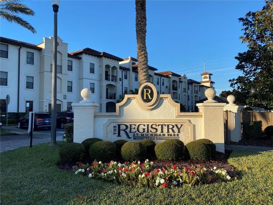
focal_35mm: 26
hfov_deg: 67.3
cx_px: 136
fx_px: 205
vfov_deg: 53.1
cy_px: 102
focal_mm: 4.25
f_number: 1.8
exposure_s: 1/1346
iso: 32
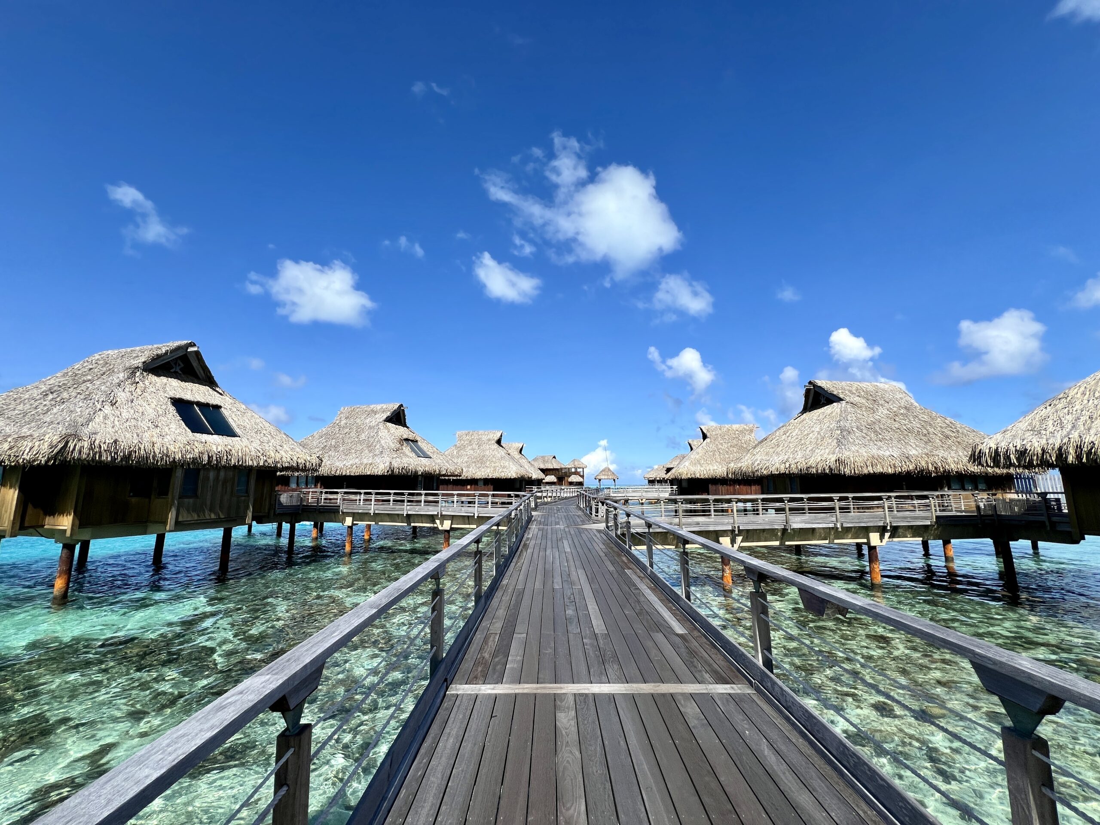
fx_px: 413
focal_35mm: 13
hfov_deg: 106.2
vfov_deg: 89.9
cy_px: 412
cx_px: 550
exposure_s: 1/2222
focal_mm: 1.57
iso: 32
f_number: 1.8
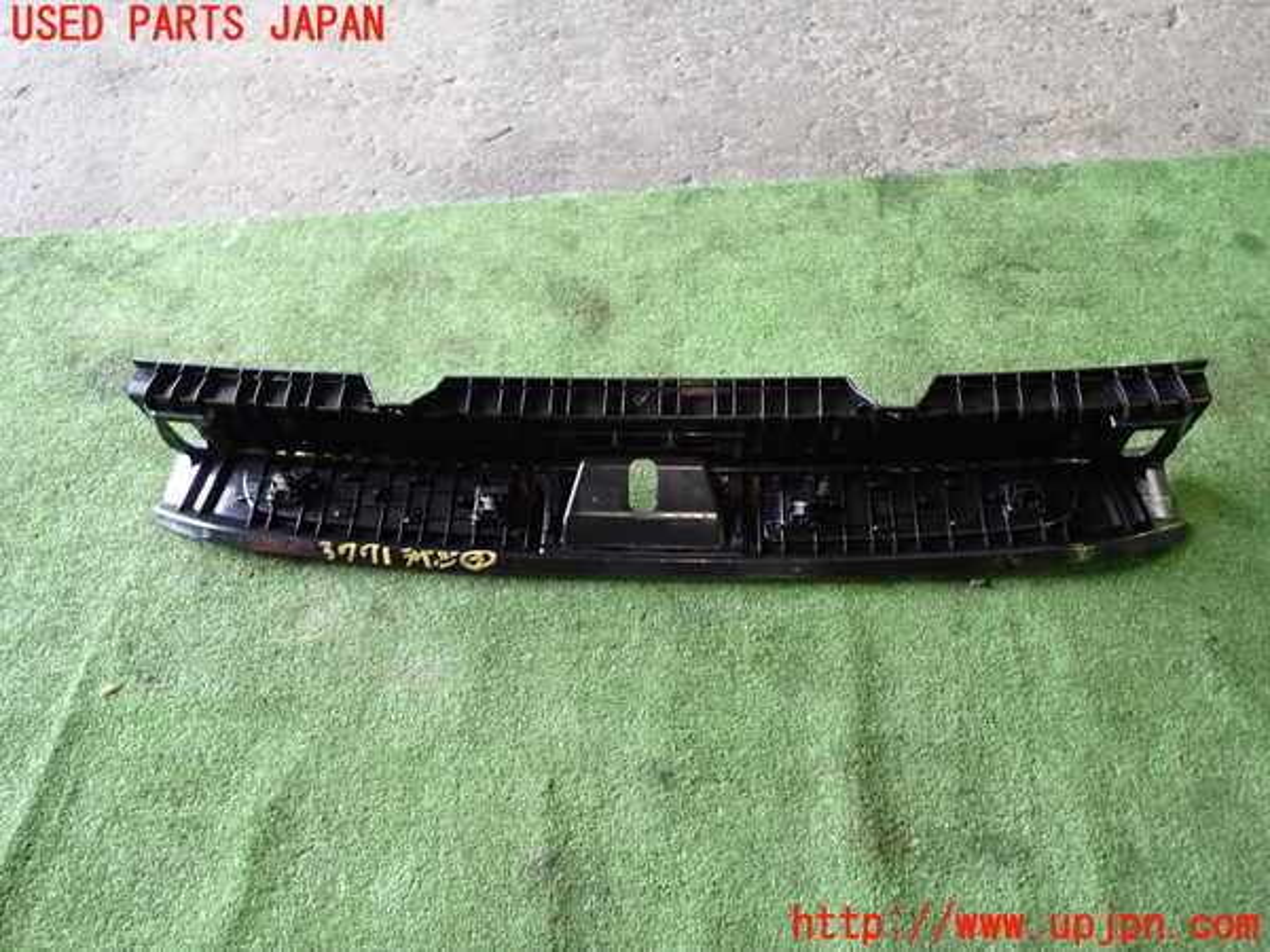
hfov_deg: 69.4
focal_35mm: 25
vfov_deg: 54.9
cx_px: 635
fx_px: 917
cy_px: 476
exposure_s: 1/30
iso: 500
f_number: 2
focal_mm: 4.5
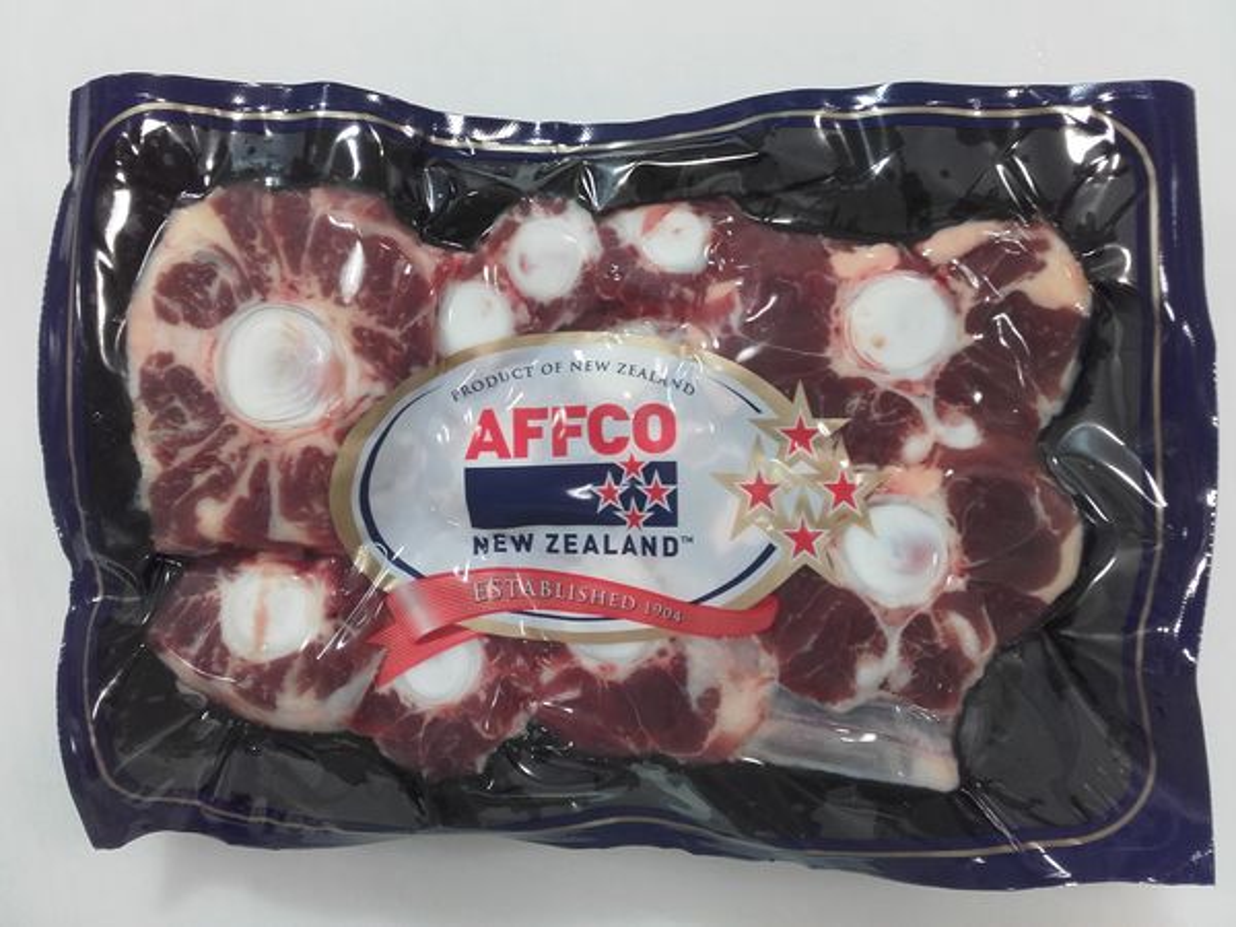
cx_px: 618
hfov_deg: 58.4
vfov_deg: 45.4
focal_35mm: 31
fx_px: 1107
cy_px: 464
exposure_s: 1/33
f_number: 2.2
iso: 70
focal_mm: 3.31
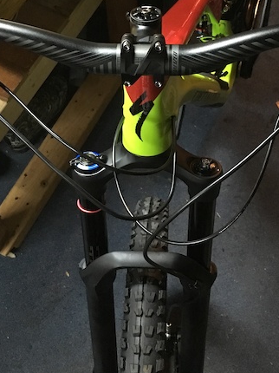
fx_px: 581
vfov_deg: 35.3
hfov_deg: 27.0
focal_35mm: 54
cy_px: 136
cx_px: 140
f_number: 2.2
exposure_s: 1/15
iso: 320
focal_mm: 4.15
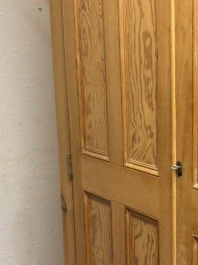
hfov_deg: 22.4
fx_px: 473
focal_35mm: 62
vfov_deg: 31.1
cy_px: 168
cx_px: 216
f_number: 1.78
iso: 125
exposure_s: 1/50
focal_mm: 6.76
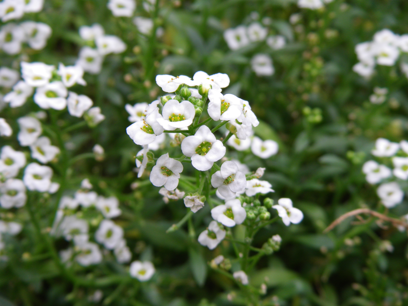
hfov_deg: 22.8
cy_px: 153
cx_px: 204
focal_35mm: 86
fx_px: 1014
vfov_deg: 17.2
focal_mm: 15.3
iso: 64
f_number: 4.4
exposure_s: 1/160
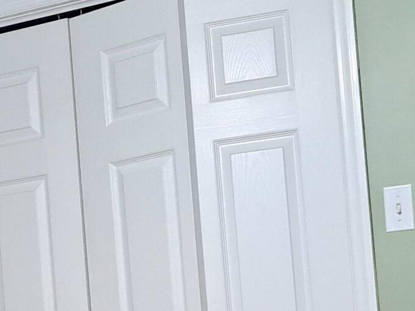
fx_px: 1271
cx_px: -2
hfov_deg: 18.1
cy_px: 366
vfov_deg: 13.6
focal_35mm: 106
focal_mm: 5.23
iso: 500
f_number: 1.8
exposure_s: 1/30
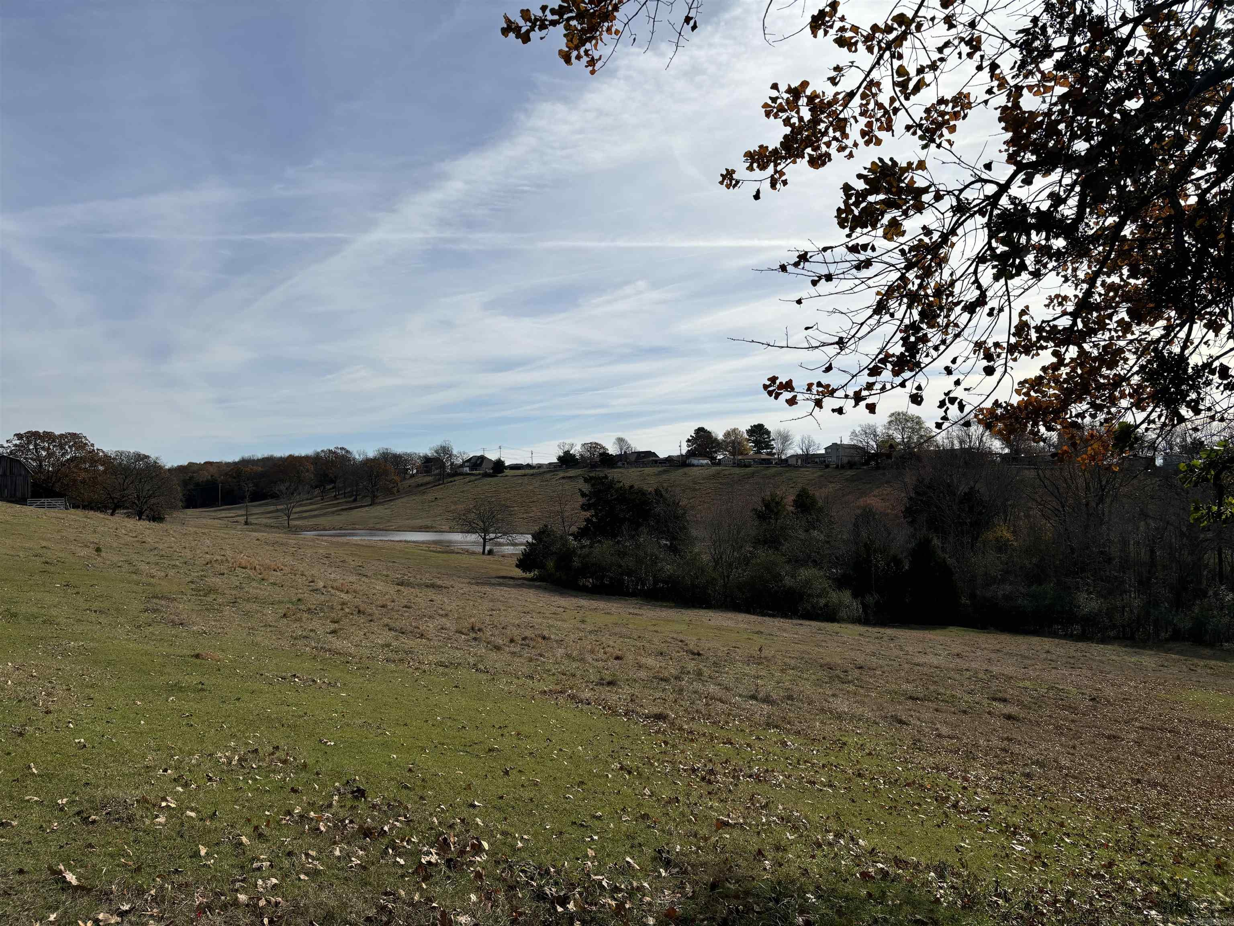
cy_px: 463
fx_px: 927
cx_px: 617
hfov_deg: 67.3
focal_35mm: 26
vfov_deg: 53.1
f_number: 1.6
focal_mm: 5.96
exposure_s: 1/6711
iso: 50
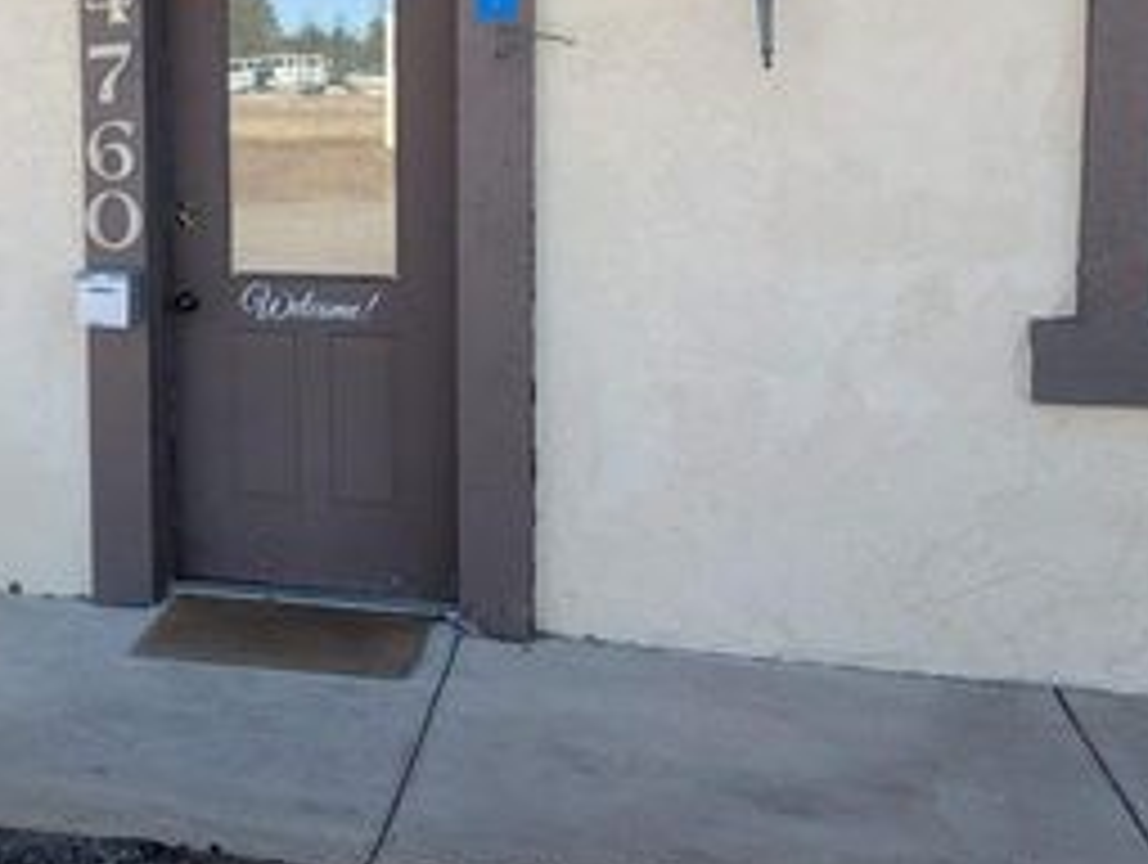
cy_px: 220
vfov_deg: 30.5
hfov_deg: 38.1
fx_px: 1561
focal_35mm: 47
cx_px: 149
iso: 24
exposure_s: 1/220
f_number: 1.68
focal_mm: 6.9
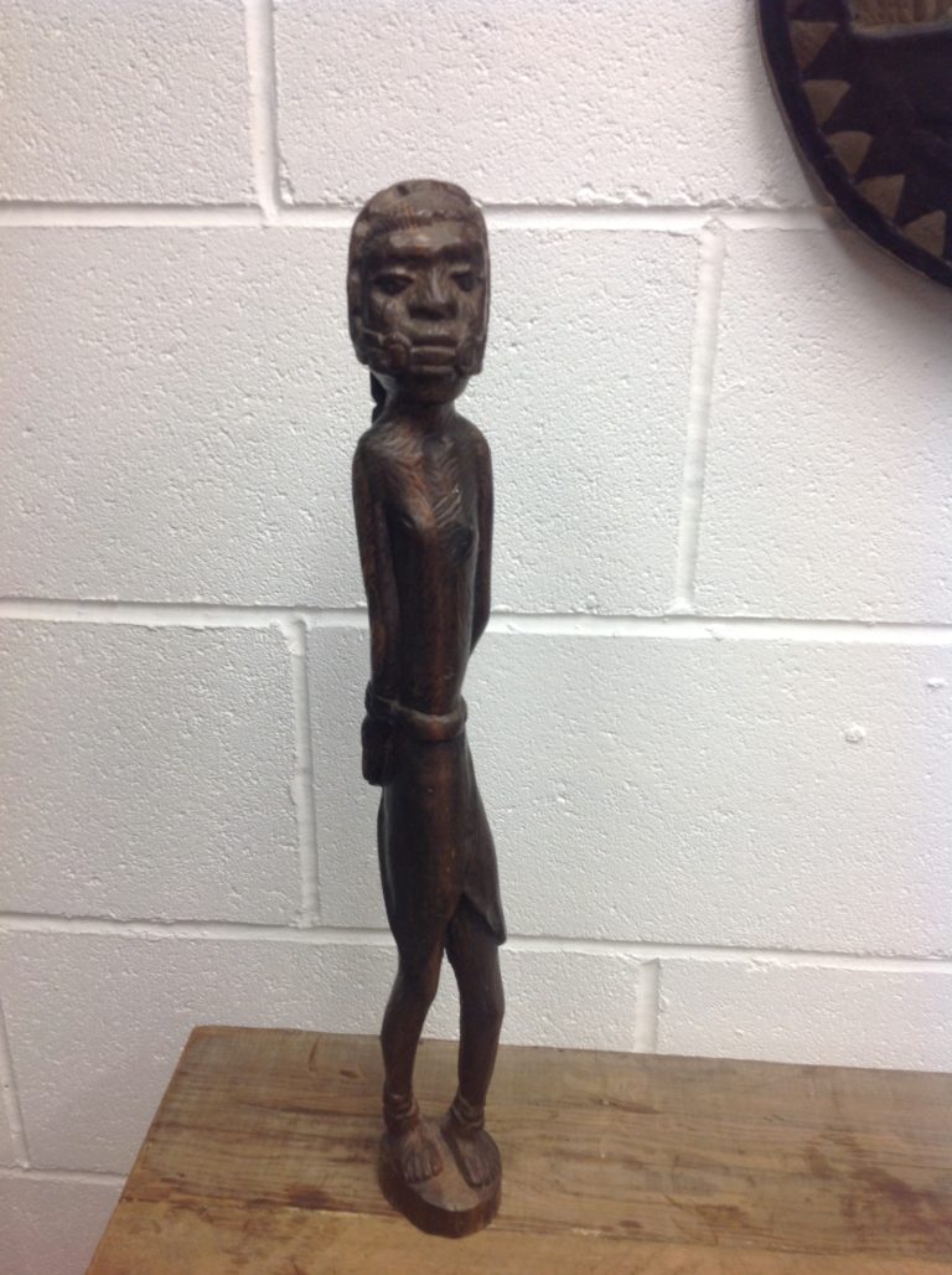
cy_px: 638
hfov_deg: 40.6
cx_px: 476
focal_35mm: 35
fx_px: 1287
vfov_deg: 52.7
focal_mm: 4.28
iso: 50
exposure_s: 1/33
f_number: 2.4
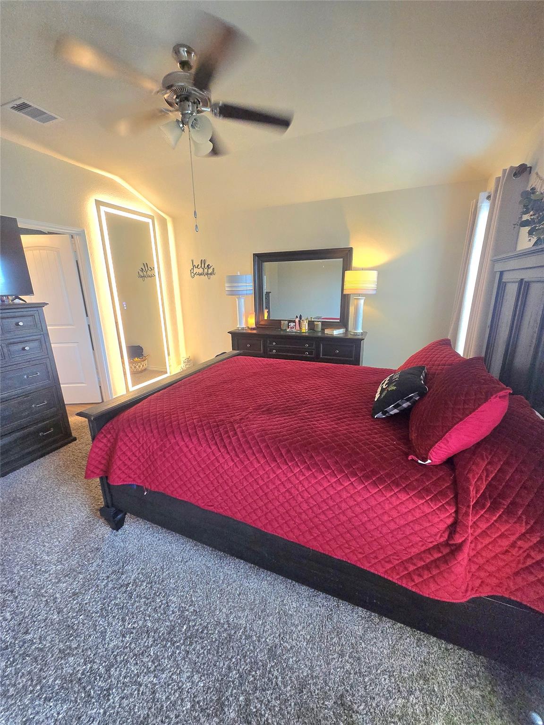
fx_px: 272
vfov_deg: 106.2
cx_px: 272
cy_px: 362
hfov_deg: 89.9
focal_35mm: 13
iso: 160
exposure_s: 1/60.2
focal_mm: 1.7
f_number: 2.2
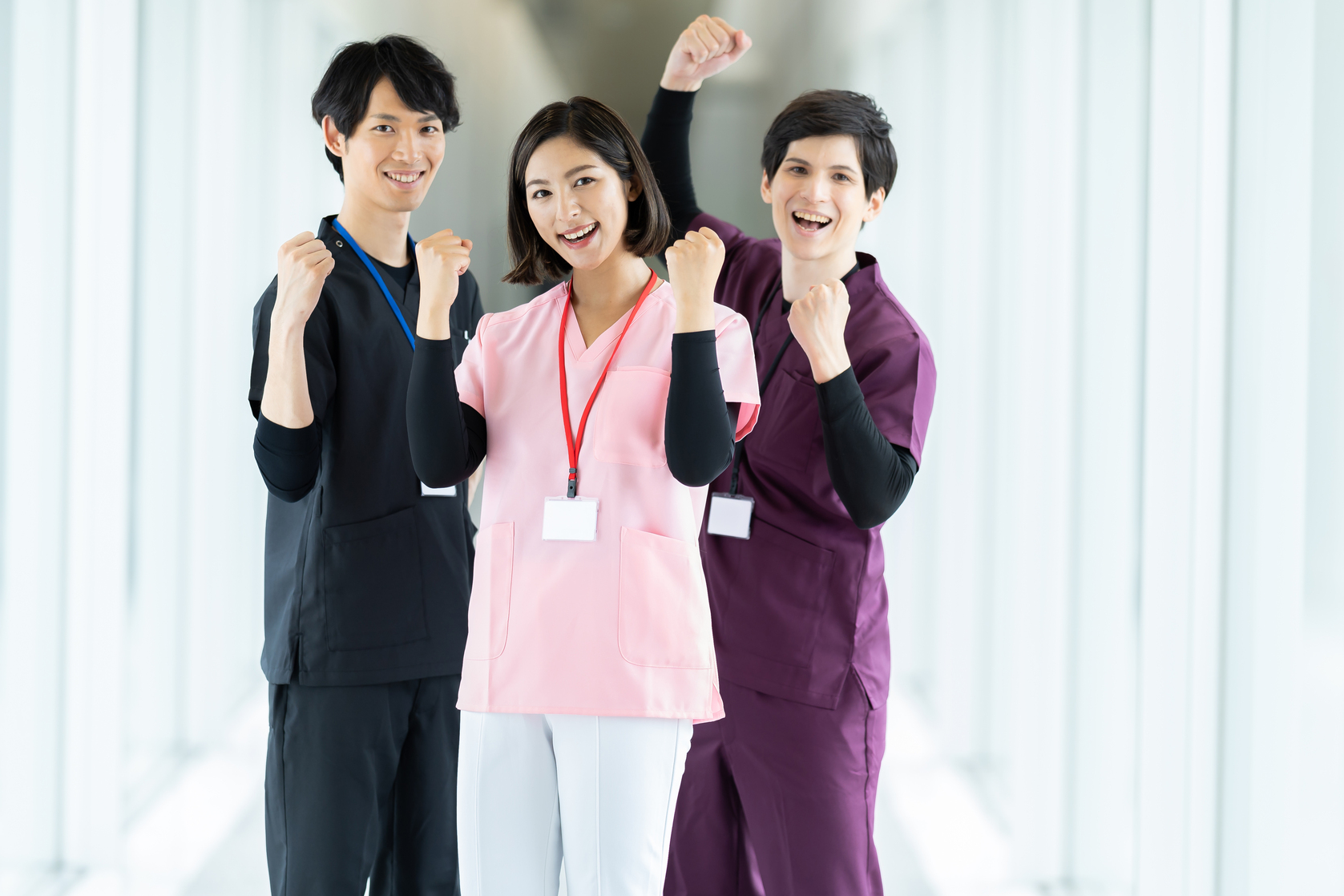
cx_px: 758
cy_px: 409
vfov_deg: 8.5
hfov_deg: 12.8
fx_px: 6010
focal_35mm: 161
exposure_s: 1/1000
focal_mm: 135
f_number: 1.8
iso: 200
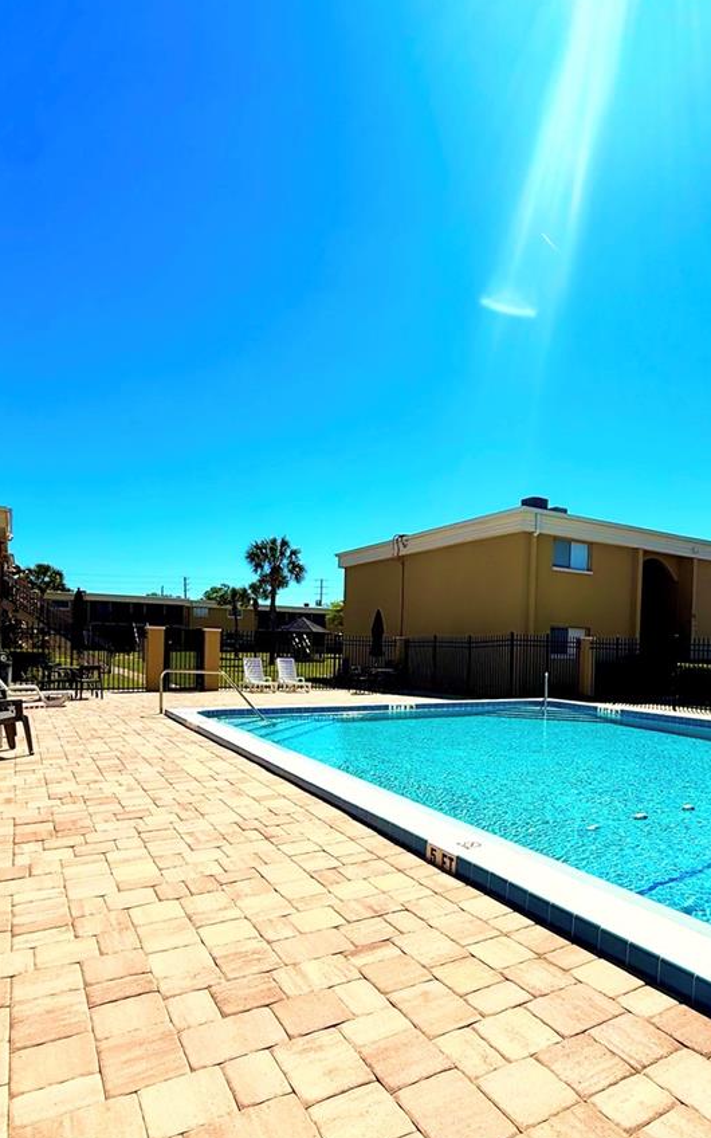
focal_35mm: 21
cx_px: 424
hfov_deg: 56.9
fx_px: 651
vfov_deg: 81.6
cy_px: 663
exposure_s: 1/4762
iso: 50
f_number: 2.2
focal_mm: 2.22
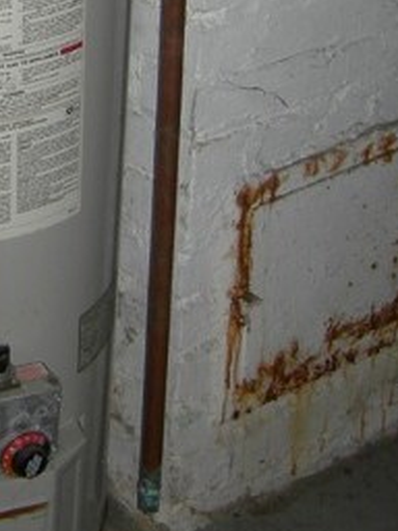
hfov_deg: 13.4
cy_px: -68
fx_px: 1656
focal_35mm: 108
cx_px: -68
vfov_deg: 17.5
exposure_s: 1/60.1
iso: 64
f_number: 2.7
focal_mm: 7.5
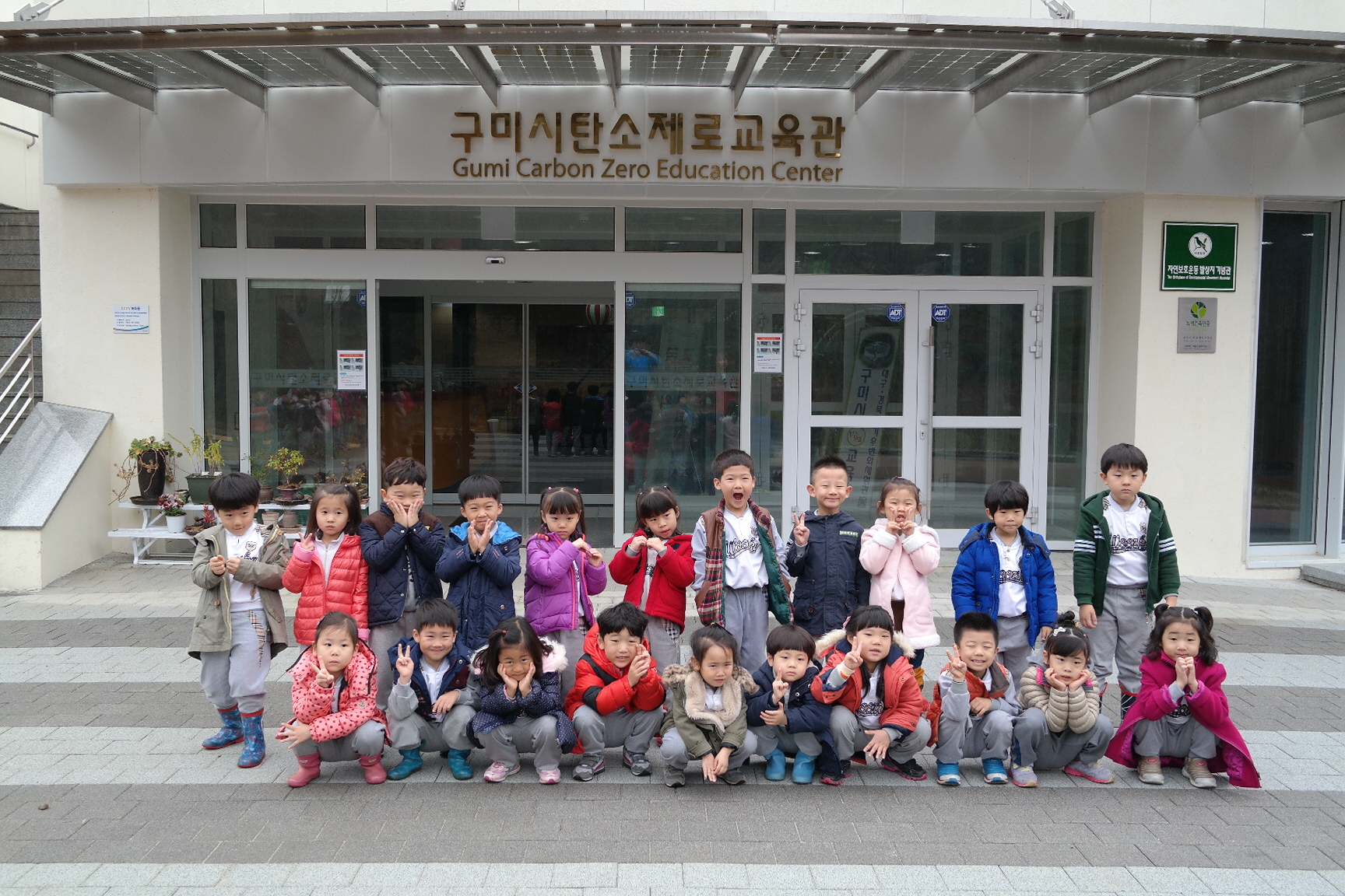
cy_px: 448
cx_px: 672
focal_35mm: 36
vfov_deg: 36.9
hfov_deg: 53.1
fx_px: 1345
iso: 200
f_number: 3.5
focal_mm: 24
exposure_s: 1/100
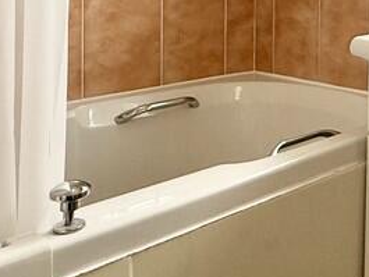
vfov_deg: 25.2
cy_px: -25
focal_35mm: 54
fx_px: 576
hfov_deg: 30.6
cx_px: 432
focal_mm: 2.22
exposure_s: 1/319
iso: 64
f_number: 2.2
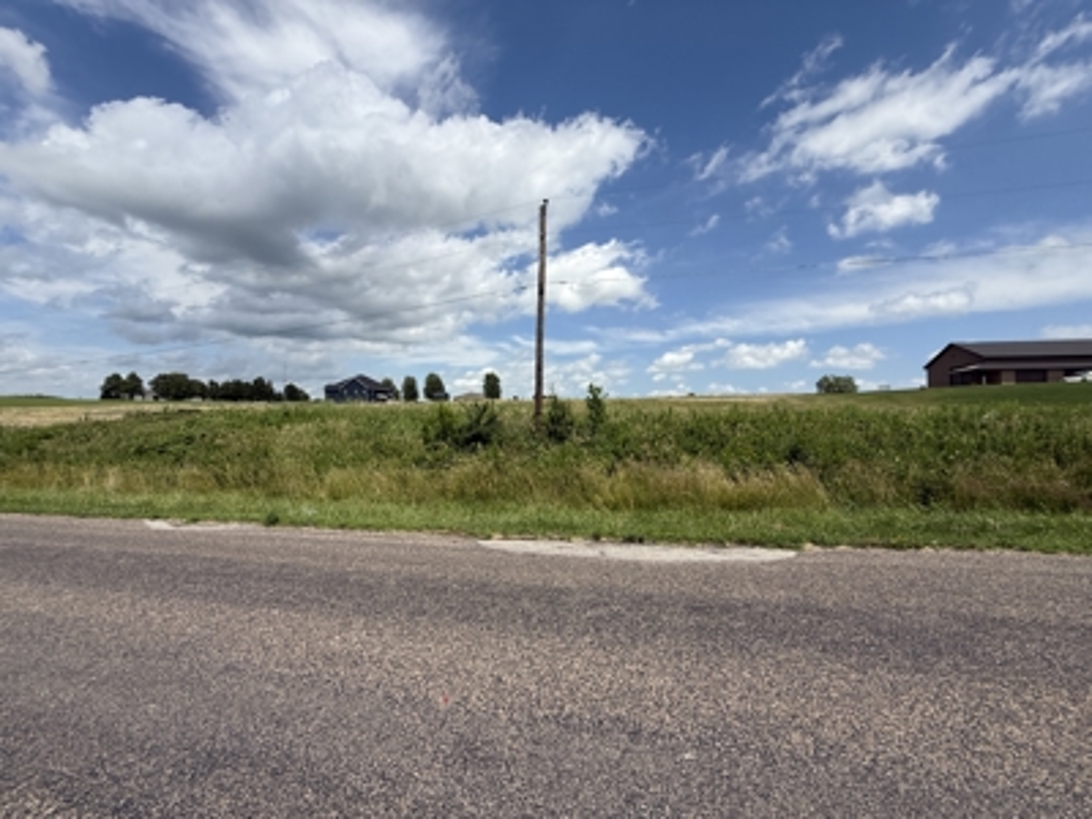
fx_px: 442
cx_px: 546
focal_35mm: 14
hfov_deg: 102.1
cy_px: 410
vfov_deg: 85.7
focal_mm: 2.22
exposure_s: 1/3125
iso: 50
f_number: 2.2
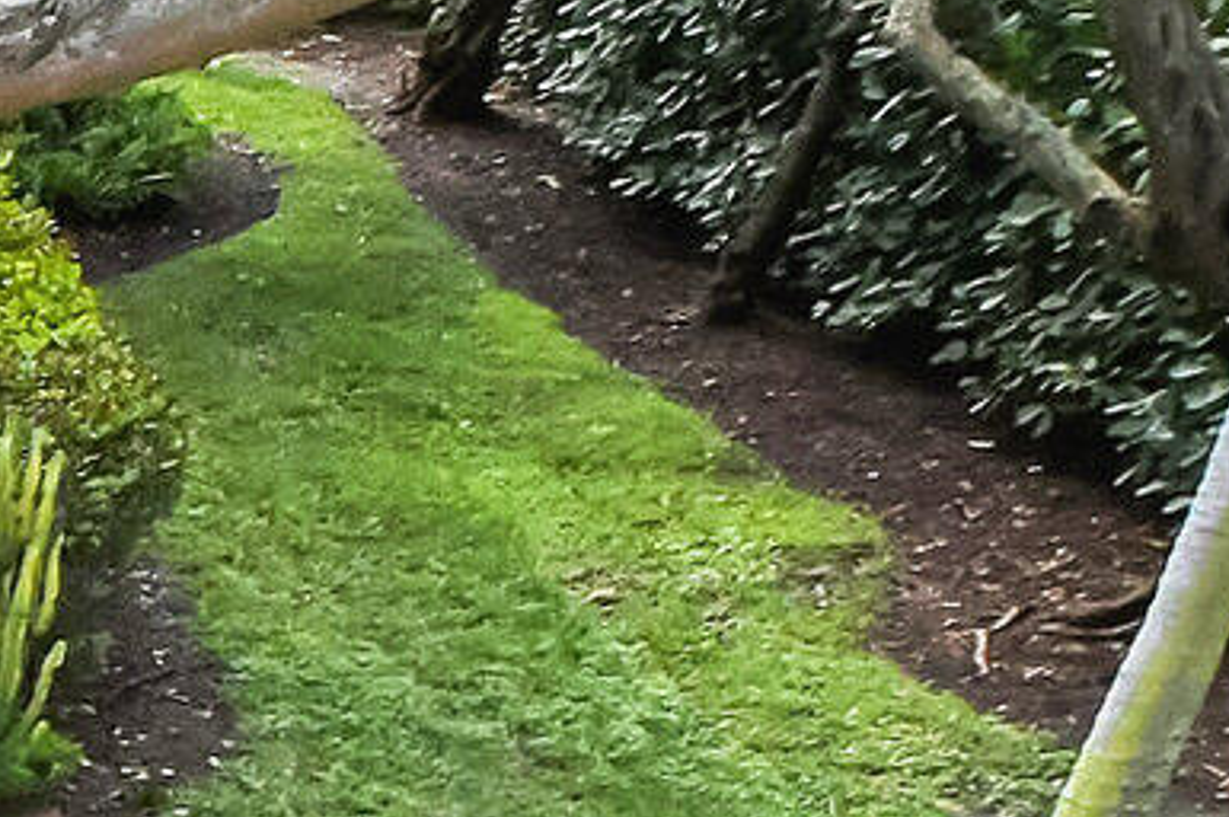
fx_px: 3445
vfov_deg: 12.1
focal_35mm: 101
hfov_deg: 12.2
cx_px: -2228
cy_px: 1604
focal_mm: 10
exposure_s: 1/1600
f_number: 8
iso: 1000
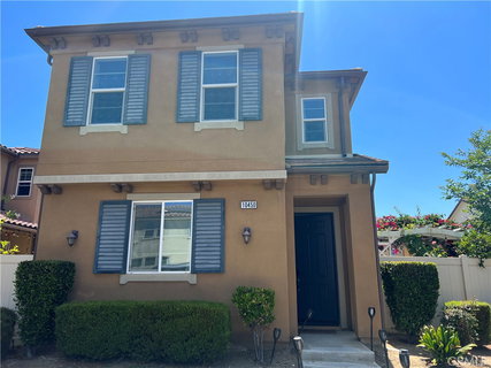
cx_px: 246
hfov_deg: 67.3
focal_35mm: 26
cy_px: 184
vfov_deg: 53.0
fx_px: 369
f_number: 1.5
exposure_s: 1/2571
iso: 50
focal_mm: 5.7
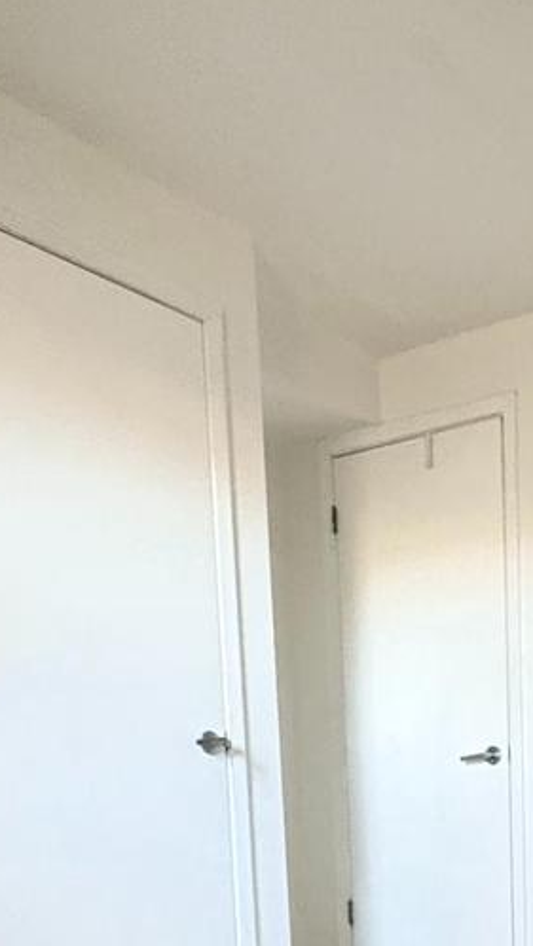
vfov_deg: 40.0
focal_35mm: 44
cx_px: 552
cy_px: 971
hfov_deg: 25.6
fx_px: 1105
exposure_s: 1/40
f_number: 2.2
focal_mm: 2.22
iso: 1000
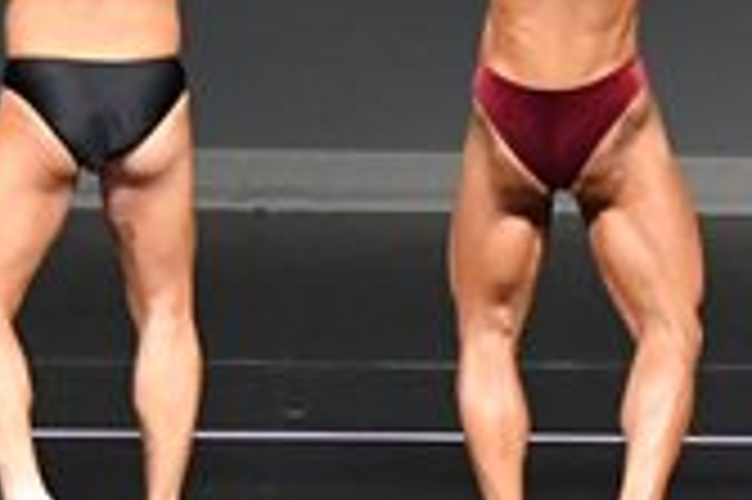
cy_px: 5
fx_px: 15234
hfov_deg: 2.8
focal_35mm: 730
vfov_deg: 1.9
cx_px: 912
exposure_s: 1/400
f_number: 5.6
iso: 4000
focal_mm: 105
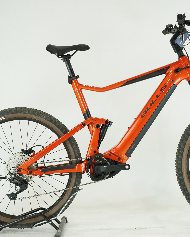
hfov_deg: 18.6
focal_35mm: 82
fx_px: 576
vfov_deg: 23.3
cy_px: 119
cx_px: 132
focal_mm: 58
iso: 1600
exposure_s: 1/200
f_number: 6.3
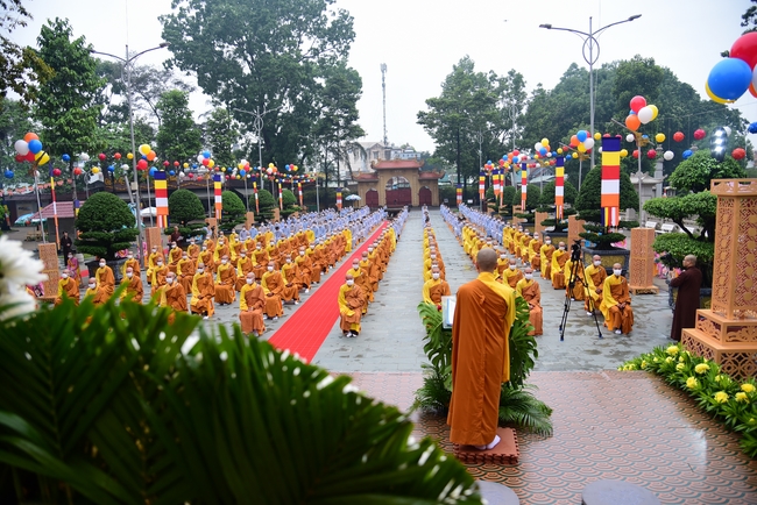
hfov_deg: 73.7
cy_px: 252
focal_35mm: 24
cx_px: 378
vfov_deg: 53.2
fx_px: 505
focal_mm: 24
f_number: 4
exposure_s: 1/125
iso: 400
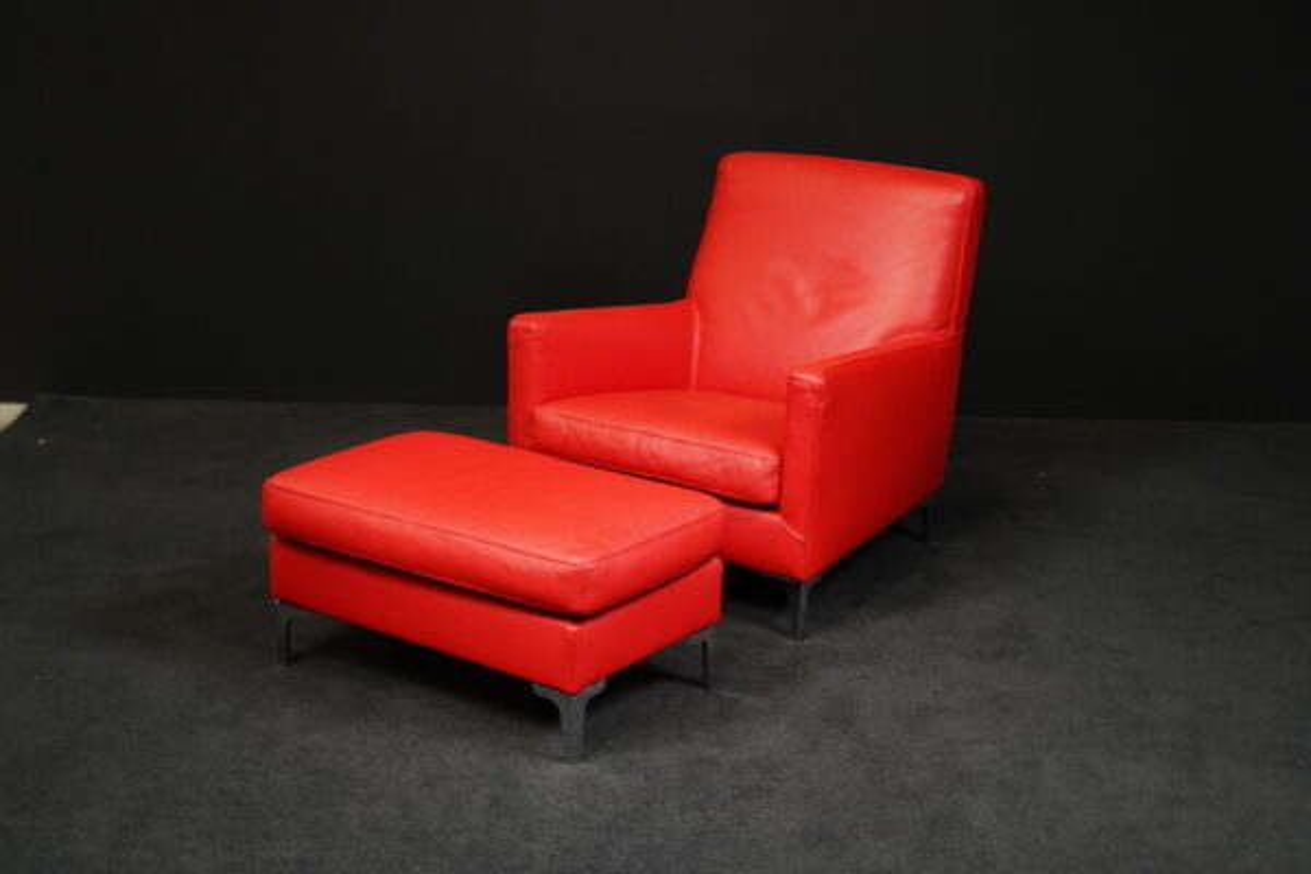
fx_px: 1748
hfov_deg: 41.1
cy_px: 437
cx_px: 656
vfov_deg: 28.1
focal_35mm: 48
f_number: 7.1
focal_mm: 48
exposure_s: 1/100
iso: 3200
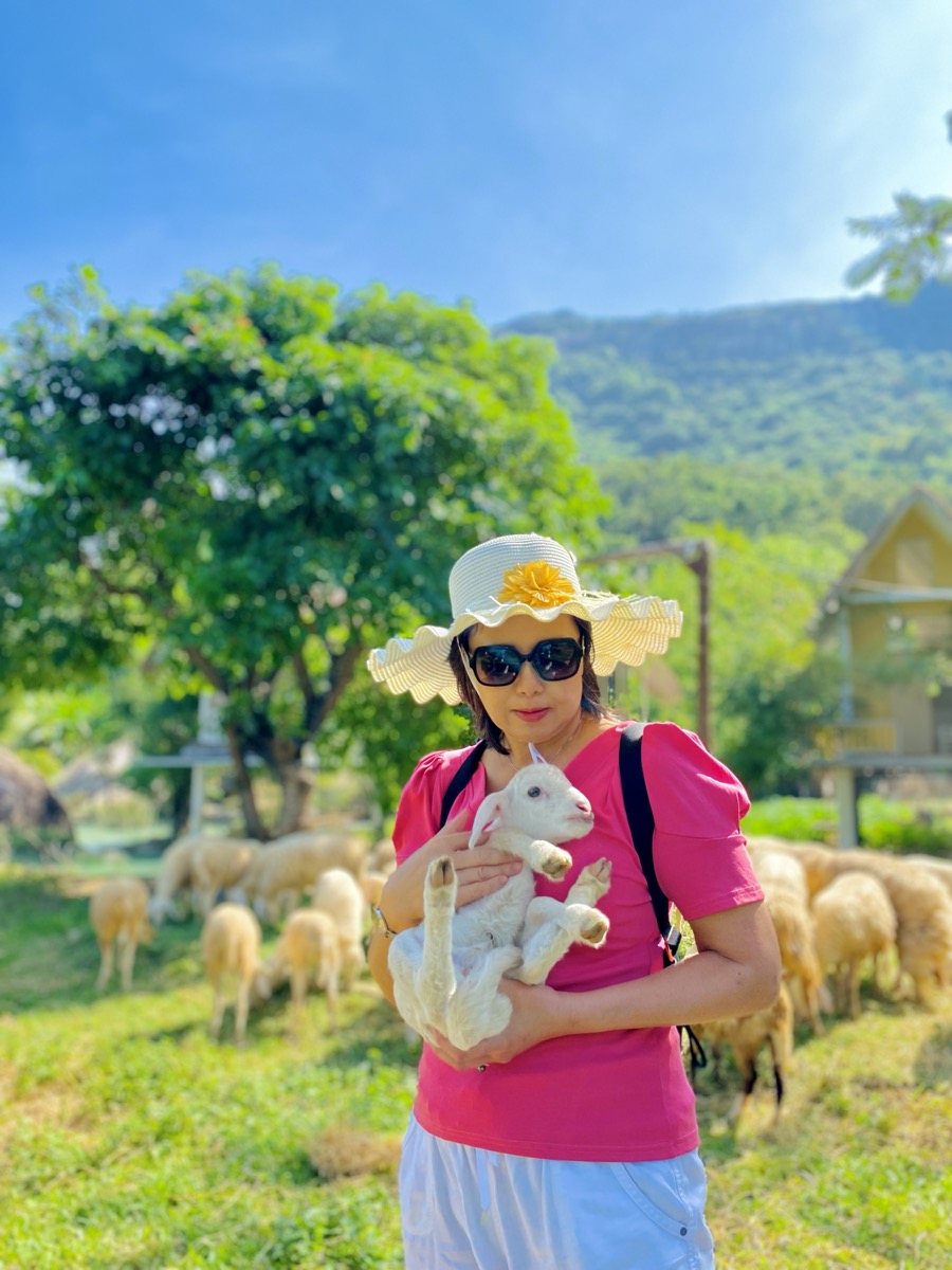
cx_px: 476
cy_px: 635
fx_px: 953
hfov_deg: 53.1
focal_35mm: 26
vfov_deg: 67.3
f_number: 1.8
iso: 32
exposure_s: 1/733
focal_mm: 4.25
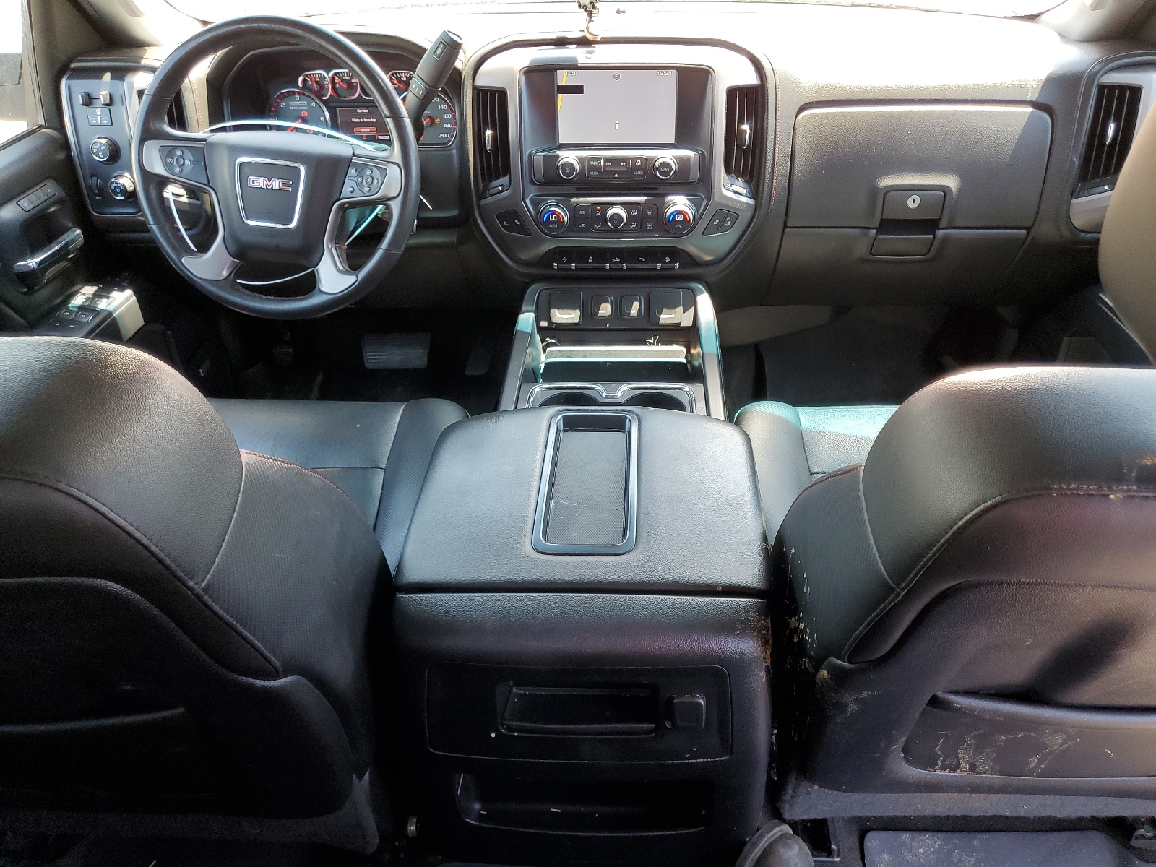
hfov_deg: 67.3
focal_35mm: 26
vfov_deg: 53.1
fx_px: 868
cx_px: 578
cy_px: 434
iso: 87
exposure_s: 1/120
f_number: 1.5
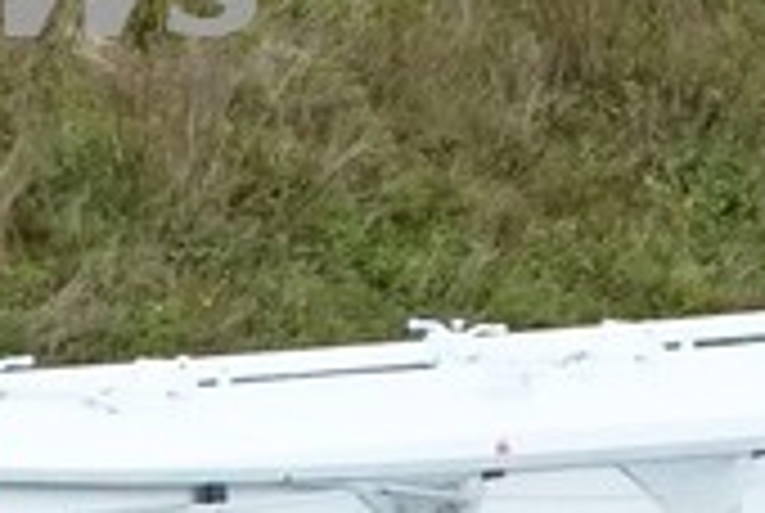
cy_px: 979
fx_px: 15157
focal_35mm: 712
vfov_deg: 1.9
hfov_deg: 2.9
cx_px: -122
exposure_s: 1/2500
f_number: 6.3
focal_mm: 101.1
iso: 2500
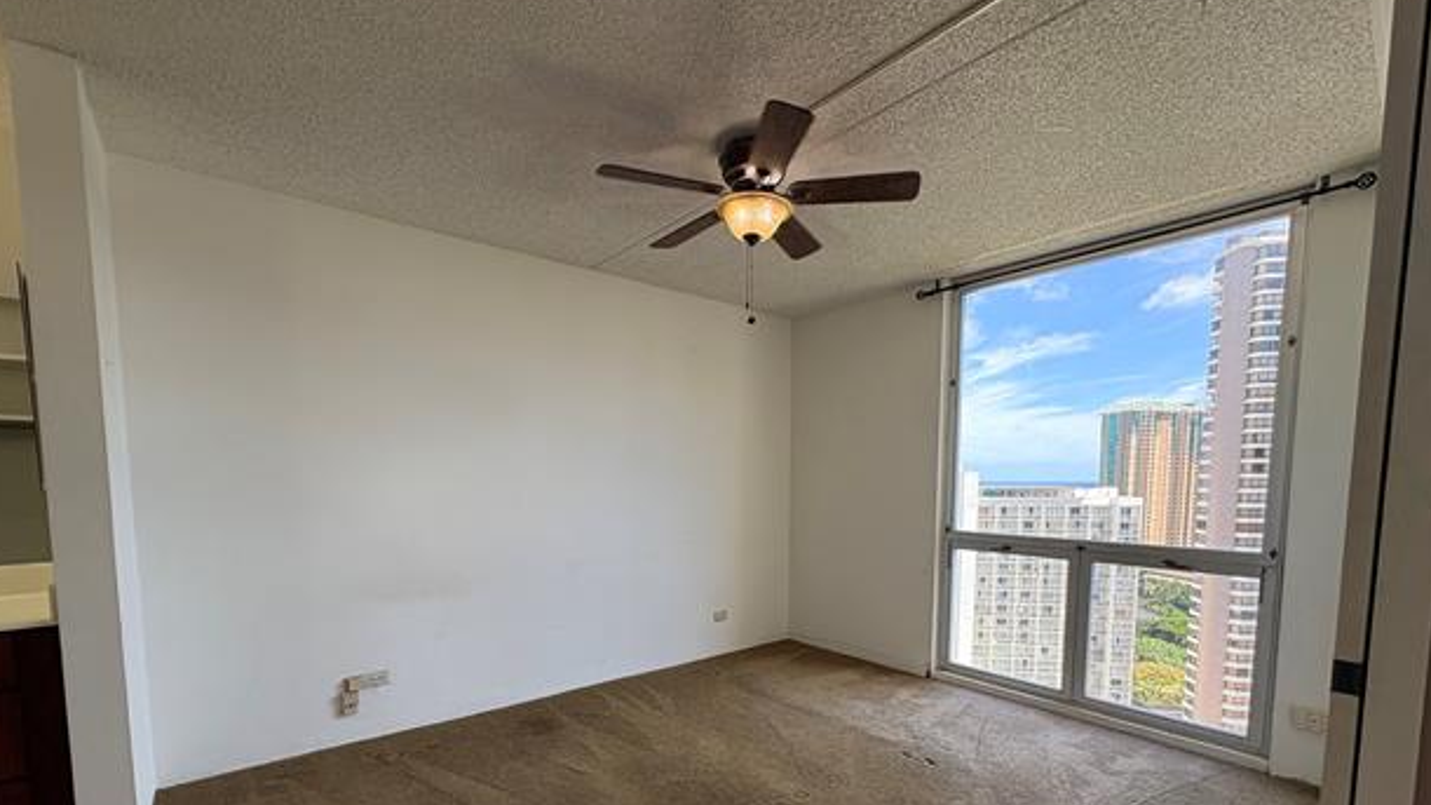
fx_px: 607
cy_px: 528
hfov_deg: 99.4
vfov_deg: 65.5
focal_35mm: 16
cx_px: 697
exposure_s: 1/138
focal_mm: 2.22
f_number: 2.2
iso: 80
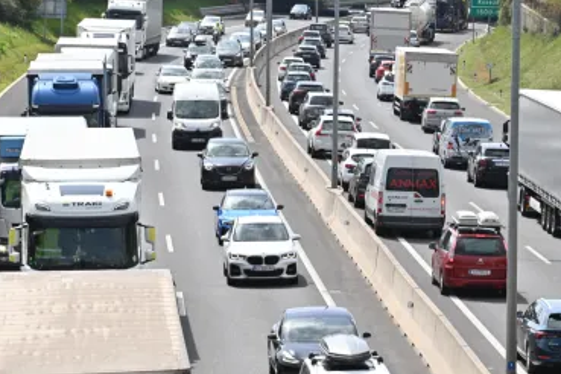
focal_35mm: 244
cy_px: 204
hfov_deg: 8.4
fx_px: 3802
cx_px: 426
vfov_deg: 5.6
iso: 500
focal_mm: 150
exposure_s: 1/640
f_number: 13
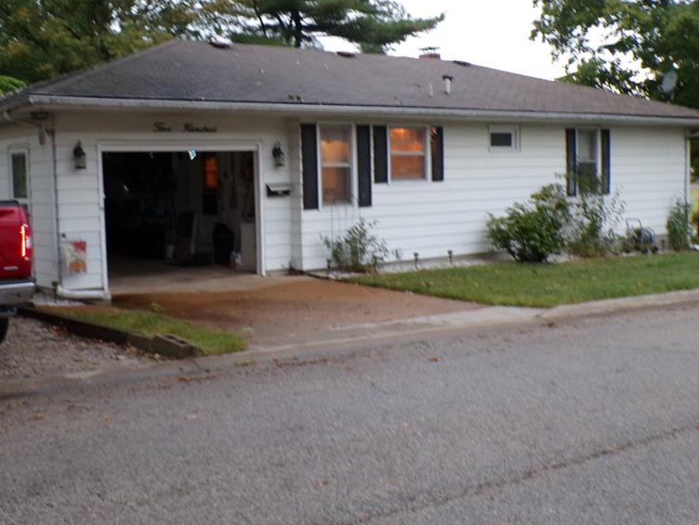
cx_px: 312
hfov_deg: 42.9
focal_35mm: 44
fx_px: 889
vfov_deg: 32.9
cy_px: 234
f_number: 3.2
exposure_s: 1/17
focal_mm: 5.8
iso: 234
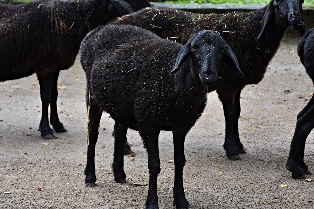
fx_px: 981
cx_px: 157
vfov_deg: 12.2
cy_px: 104
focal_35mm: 112
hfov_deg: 18.2
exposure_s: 1/200
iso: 800
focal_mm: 75
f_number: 5
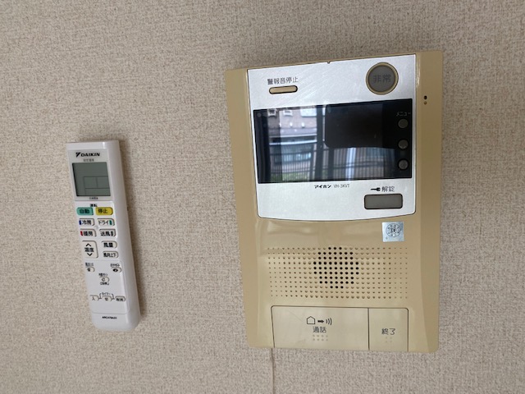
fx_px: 394
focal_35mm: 26
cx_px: 262
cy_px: 197
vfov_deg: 53.1
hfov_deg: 67.3
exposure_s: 1/105
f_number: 1.8
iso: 125
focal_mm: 4.25
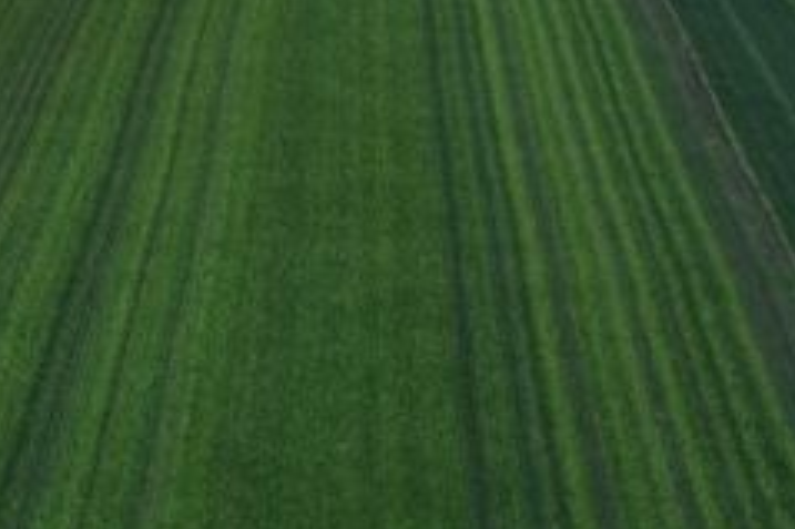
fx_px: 2273
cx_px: -569
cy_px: -581
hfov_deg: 16.9
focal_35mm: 103
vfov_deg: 11.7
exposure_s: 1/125
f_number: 7.1
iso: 100
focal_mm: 16
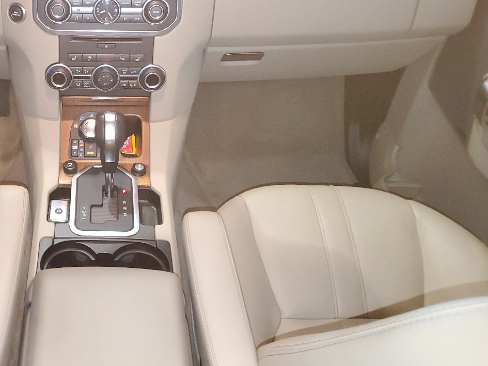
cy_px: 128
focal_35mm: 44
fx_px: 620
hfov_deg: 40.6
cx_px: 78
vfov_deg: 32.7
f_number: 1.5
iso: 286
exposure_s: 1/15
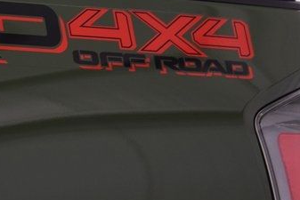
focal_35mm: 148
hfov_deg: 13.7
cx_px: 22
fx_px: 1234
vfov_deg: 9.3
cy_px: 62
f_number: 5.6
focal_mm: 52
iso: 1600
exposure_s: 1/60
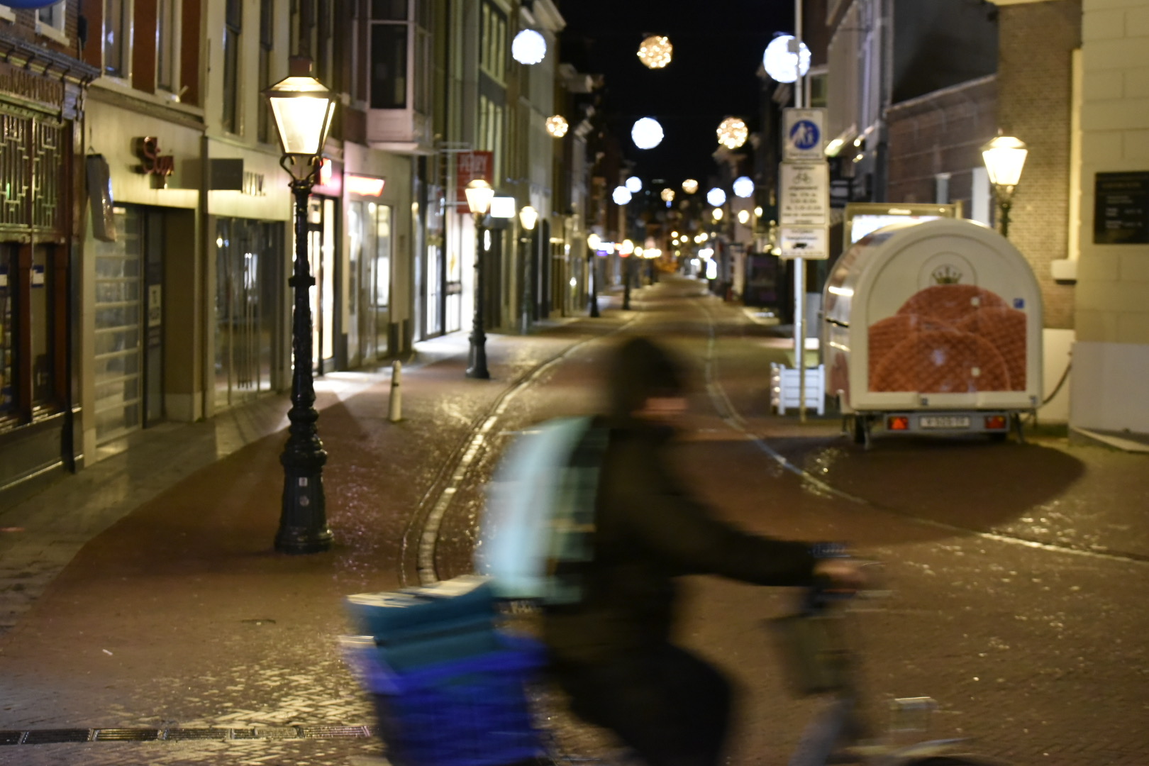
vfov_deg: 18.2
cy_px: 383
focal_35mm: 75
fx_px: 2394
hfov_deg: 27.0
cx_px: 574
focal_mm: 75
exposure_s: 1/30
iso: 9000
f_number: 4
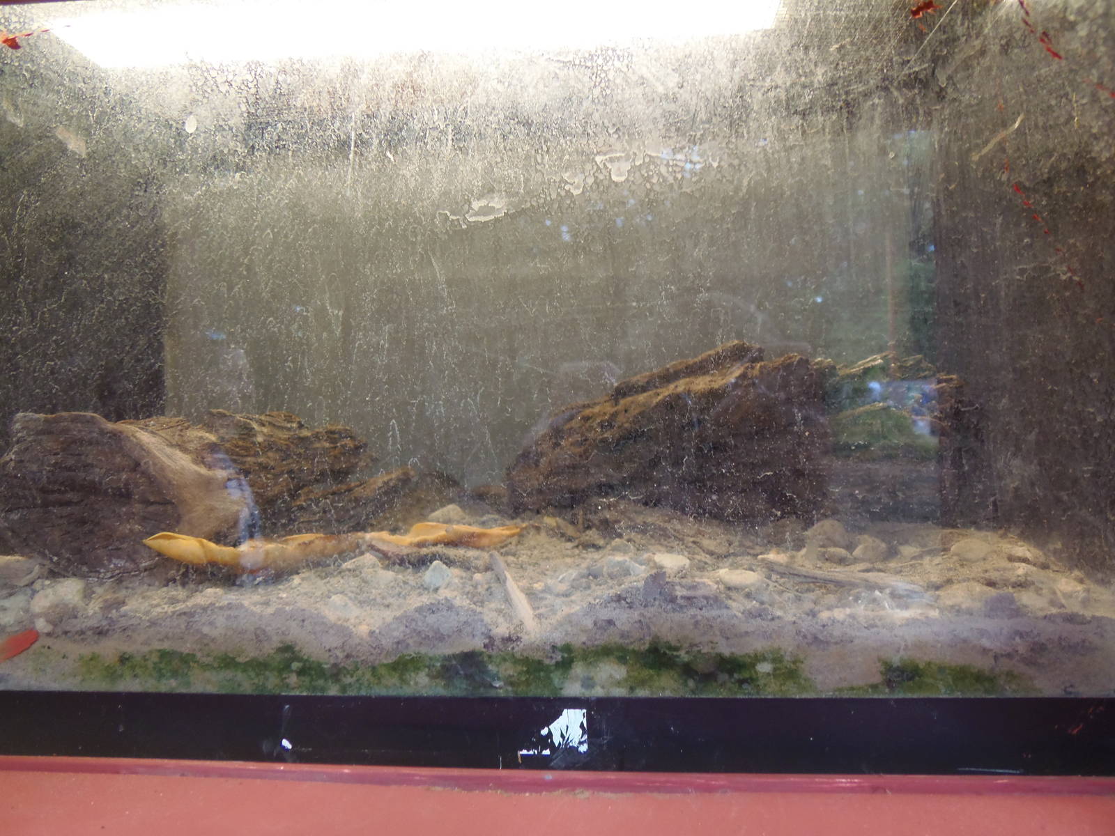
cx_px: 558
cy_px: 418
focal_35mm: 24
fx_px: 773
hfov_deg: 71.6
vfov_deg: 56.8
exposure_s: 1/30
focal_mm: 4.3
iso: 125
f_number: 2.9
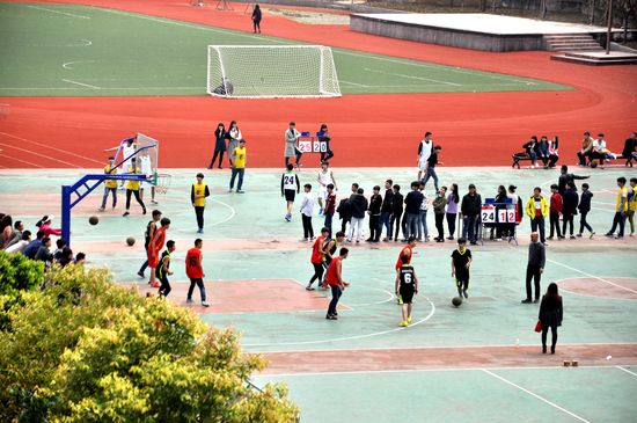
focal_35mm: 158
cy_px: 212
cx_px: 318
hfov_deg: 13.1
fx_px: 2783
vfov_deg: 8.7
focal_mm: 105
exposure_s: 1/3200
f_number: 5.6
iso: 400
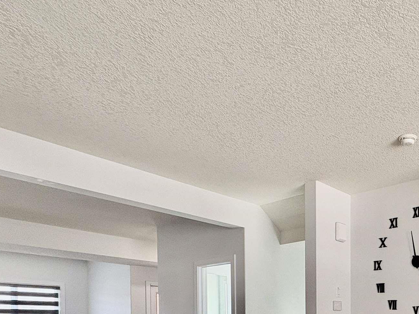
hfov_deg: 49.7
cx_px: 371
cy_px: 332
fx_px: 399
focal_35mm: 33
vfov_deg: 37.2
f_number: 2.2
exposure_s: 1/120
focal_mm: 2.22
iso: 200
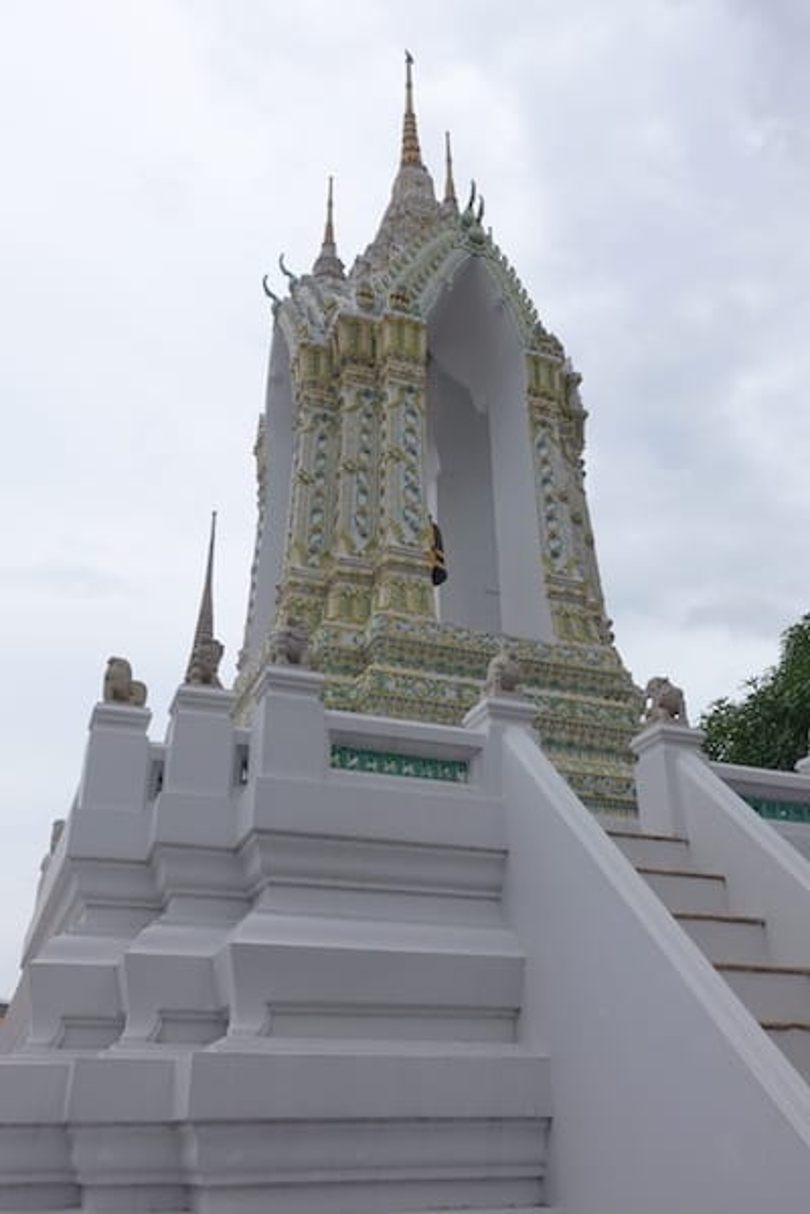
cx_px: 405
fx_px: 1012
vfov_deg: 61.9
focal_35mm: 30
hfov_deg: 43.6
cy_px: 607
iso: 125
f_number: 5.6
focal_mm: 10.89
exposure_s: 1/640
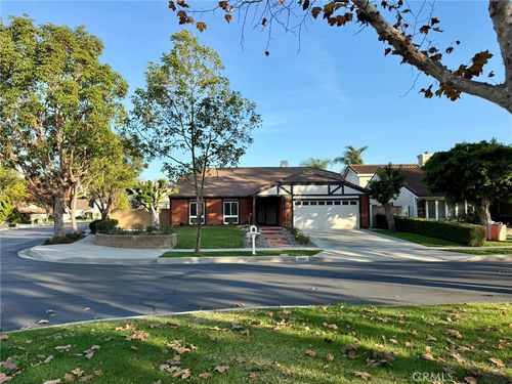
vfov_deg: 56.8
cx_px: 256
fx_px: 355
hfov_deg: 71.6
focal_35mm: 24
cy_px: 192
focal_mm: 6.76
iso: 80
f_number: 1.78
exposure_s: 1/1901
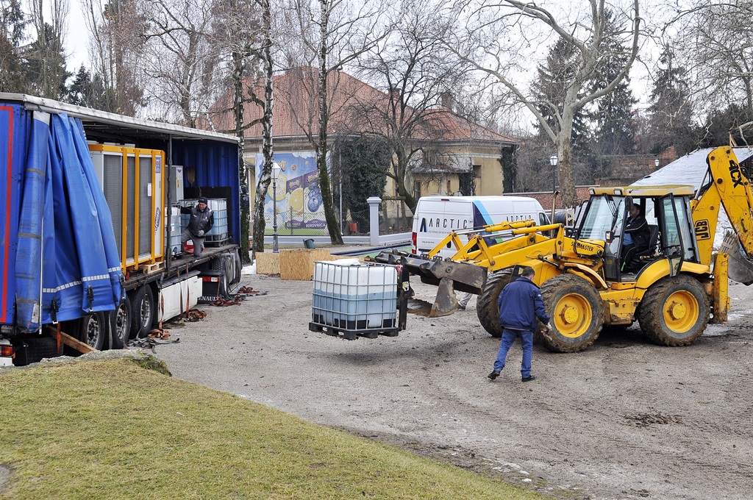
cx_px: 376
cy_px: 250
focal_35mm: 48
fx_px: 1003
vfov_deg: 28.0
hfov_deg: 41.2
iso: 640
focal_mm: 32
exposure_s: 1/250
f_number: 6.3
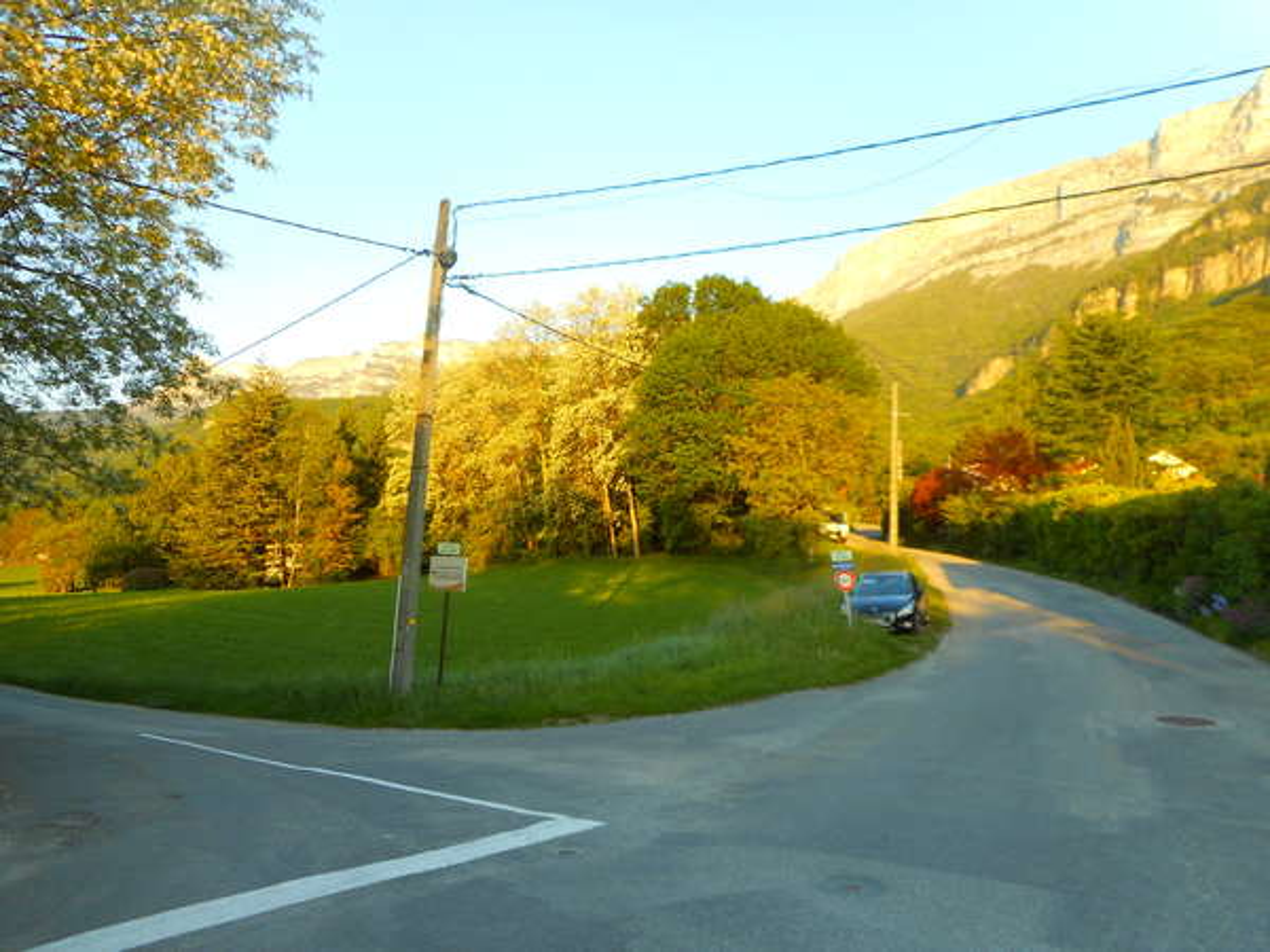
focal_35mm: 25
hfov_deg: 69.4
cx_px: 635
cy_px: 476
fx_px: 917
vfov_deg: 54.9
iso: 80
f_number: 3.7
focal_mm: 4.5
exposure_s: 1/80
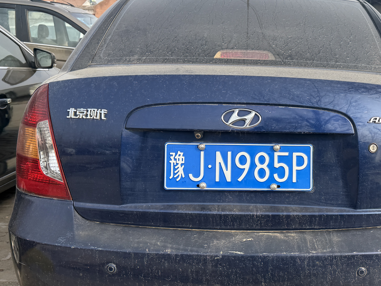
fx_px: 495
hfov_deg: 41.3
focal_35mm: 45
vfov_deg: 32.1
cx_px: 265
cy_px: 163
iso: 80
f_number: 1.78
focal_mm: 6.76
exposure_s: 1/1585
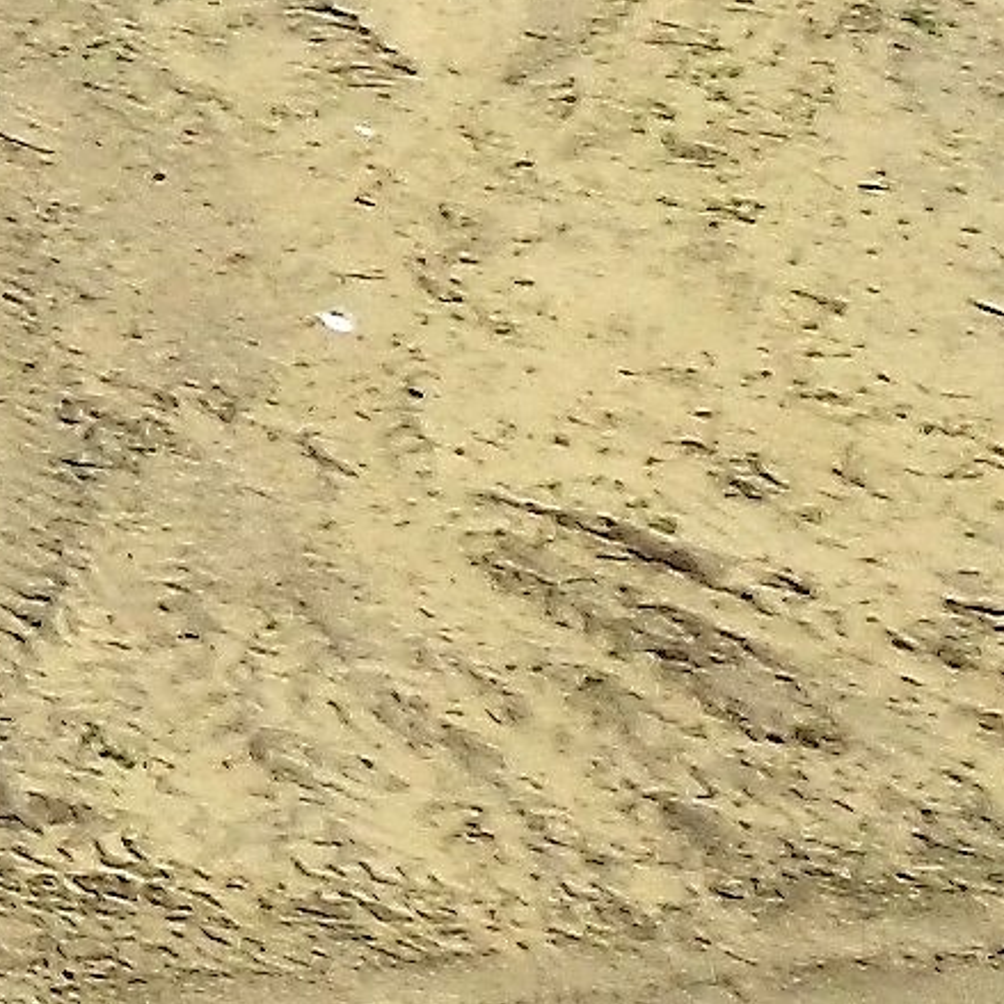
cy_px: -977
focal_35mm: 161
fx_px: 5283
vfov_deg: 10.1
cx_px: -3360
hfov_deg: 7.1
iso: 100
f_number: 2.8
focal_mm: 3.61
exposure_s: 1/2604
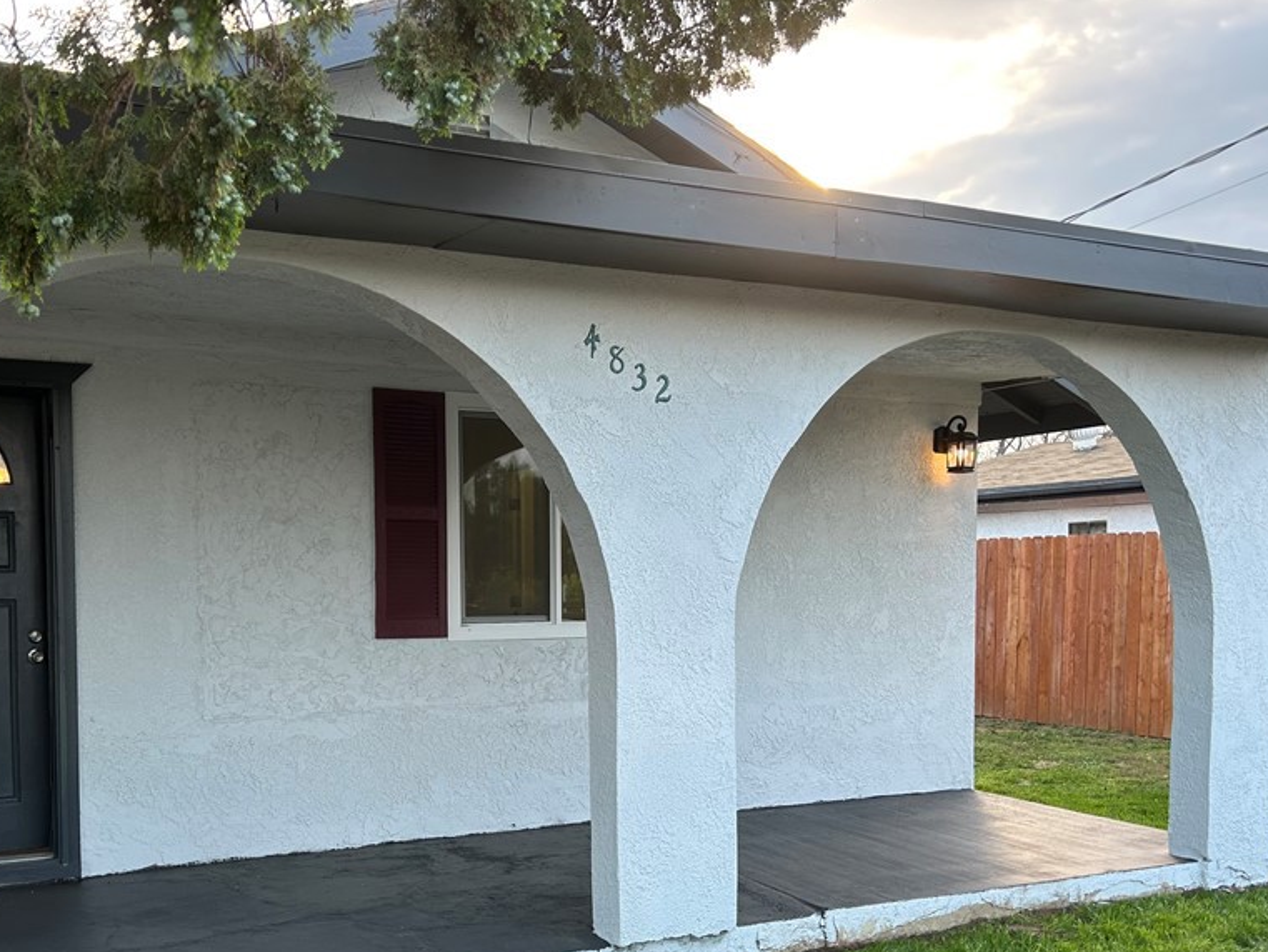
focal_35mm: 35
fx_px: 1282
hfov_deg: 52.4
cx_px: 535
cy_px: 630
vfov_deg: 40.2
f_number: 1.5
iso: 40
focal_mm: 5.7
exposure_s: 1/206
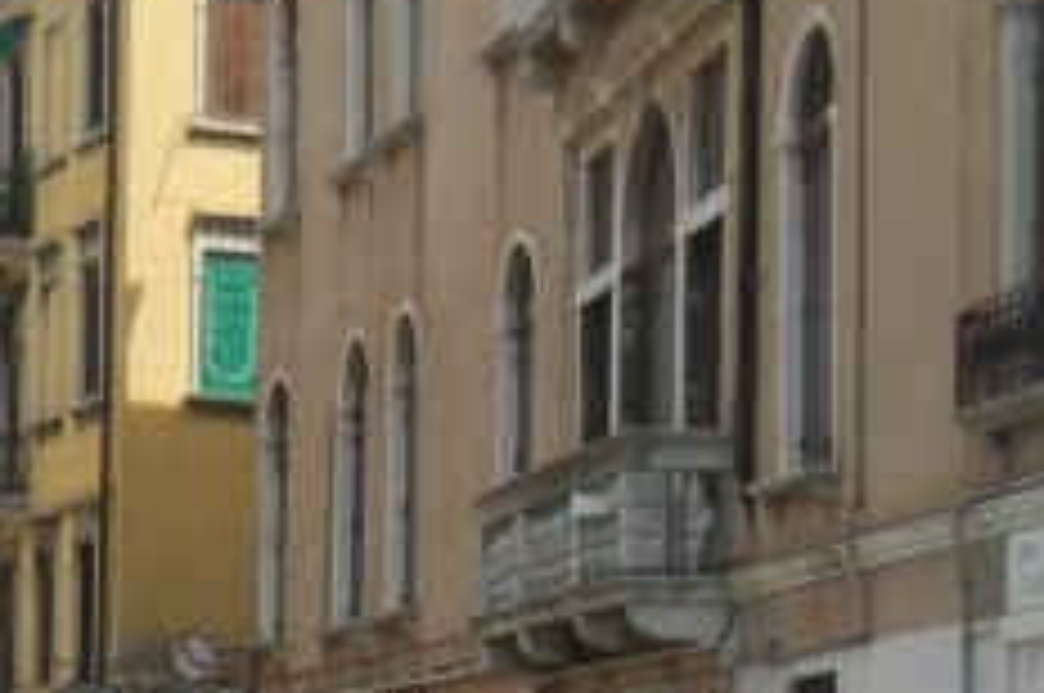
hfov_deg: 14.6
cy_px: 724
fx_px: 3996
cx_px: -22
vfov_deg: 9.8
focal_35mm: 138
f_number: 7
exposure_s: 1/350
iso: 160
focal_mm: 5.4
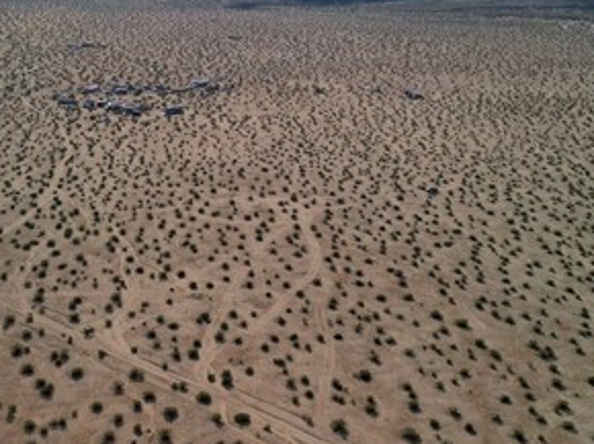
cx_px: 264
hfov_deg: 36.2
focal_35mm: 53
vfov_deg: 27.5
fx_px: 909
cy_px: 209
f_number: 1.7
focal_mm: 6.72
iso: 150
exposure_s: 1/640
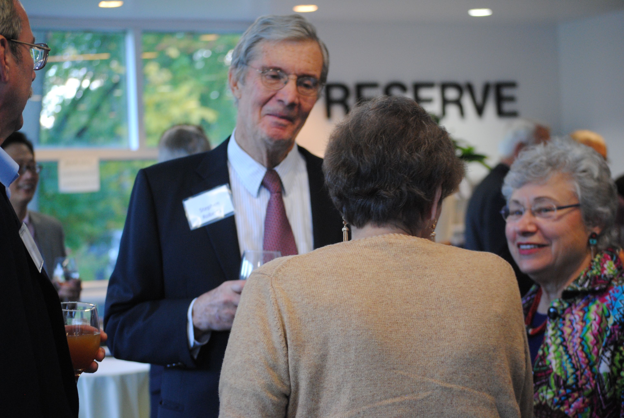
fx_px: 1432
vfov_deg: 16.6
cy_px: 209
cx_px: 312
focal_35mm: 82
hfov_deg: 24.6
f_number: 4
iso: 640
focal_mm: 55
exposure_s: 1/30
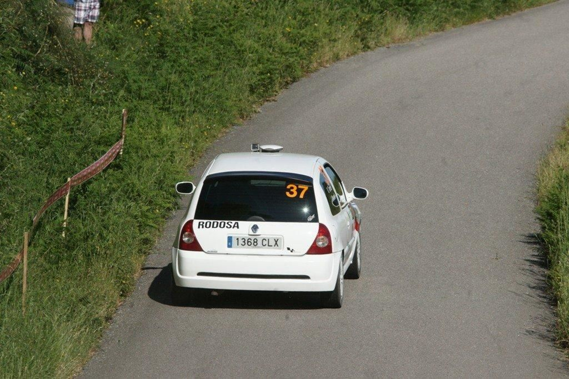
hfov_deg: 5.2
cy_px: 190
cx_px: 284
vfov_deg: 3.4
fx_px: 6322
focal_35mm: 400
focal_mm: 400
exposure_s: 1/1600
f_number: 13
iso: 800
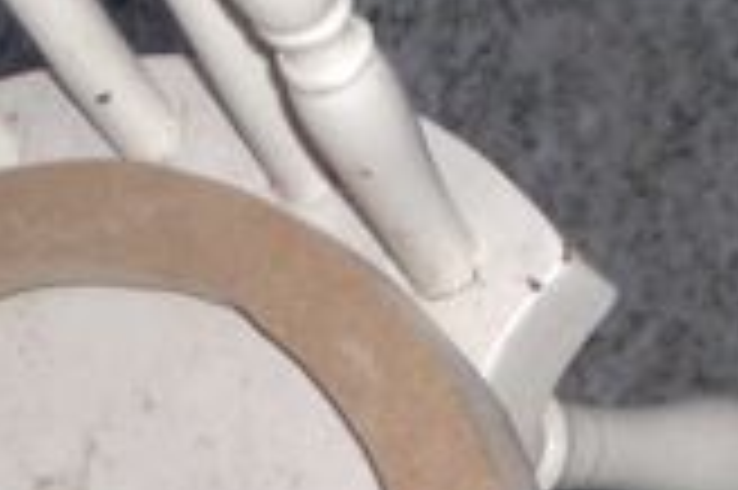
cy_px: 773
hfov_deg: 13.3
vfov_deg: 8.7
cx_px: 414
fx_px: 3154
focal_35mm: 154
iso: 200
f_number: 3.1
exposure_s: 1/60
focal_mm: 6.3
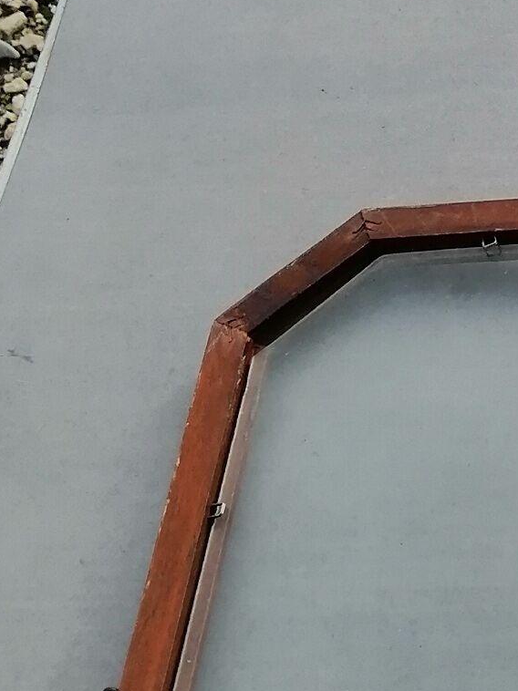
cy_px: 395
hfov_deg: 12.1
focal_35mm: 112
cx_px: 932
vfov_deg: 17.6
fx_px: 2236
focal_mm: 3.96
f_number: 1.8
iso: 50
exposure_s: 1/955
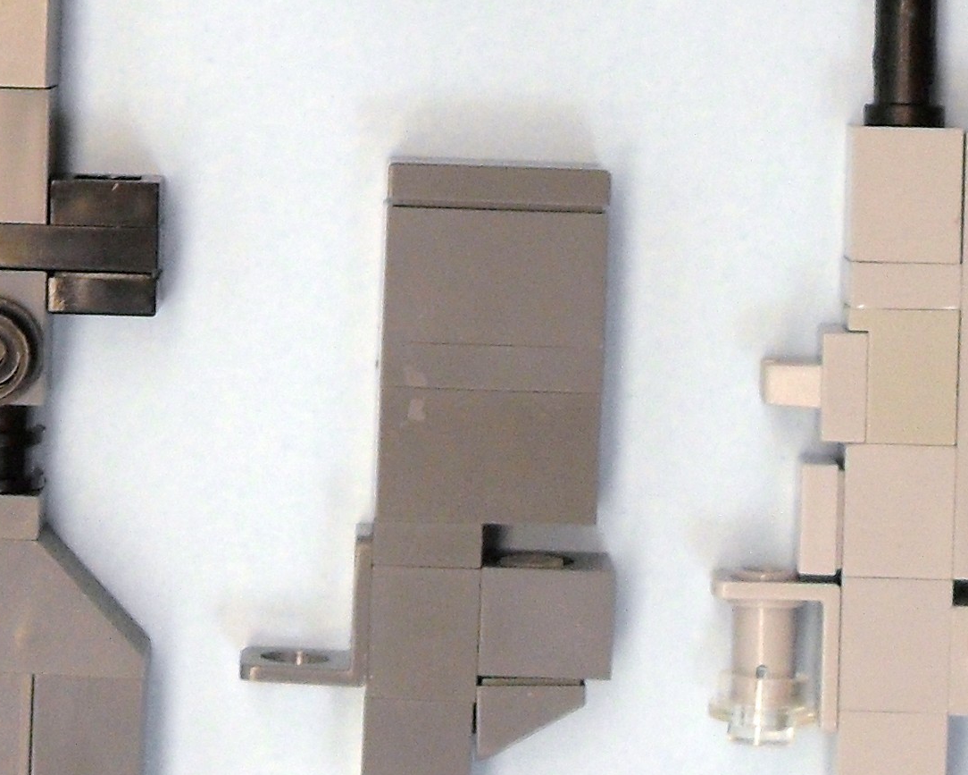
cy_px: -66
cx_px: 346
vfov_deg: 13.2
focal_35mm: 115
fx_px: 3294
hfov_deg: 16.7
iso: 100
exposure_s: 1/125
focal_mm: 6.2
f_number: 2.8
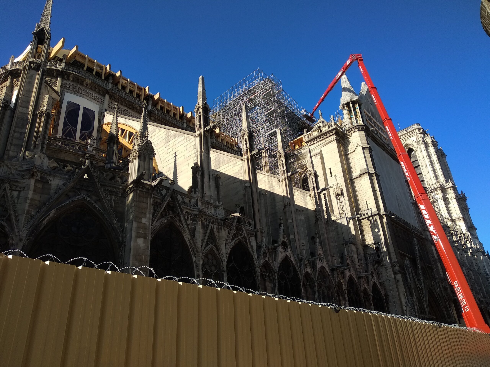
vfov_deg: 53.1
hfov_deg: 67.3
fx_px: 368
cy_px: 184
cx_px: 245
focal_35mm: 26
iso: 125
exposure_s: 1/963
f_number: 2.2
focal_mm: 3.81
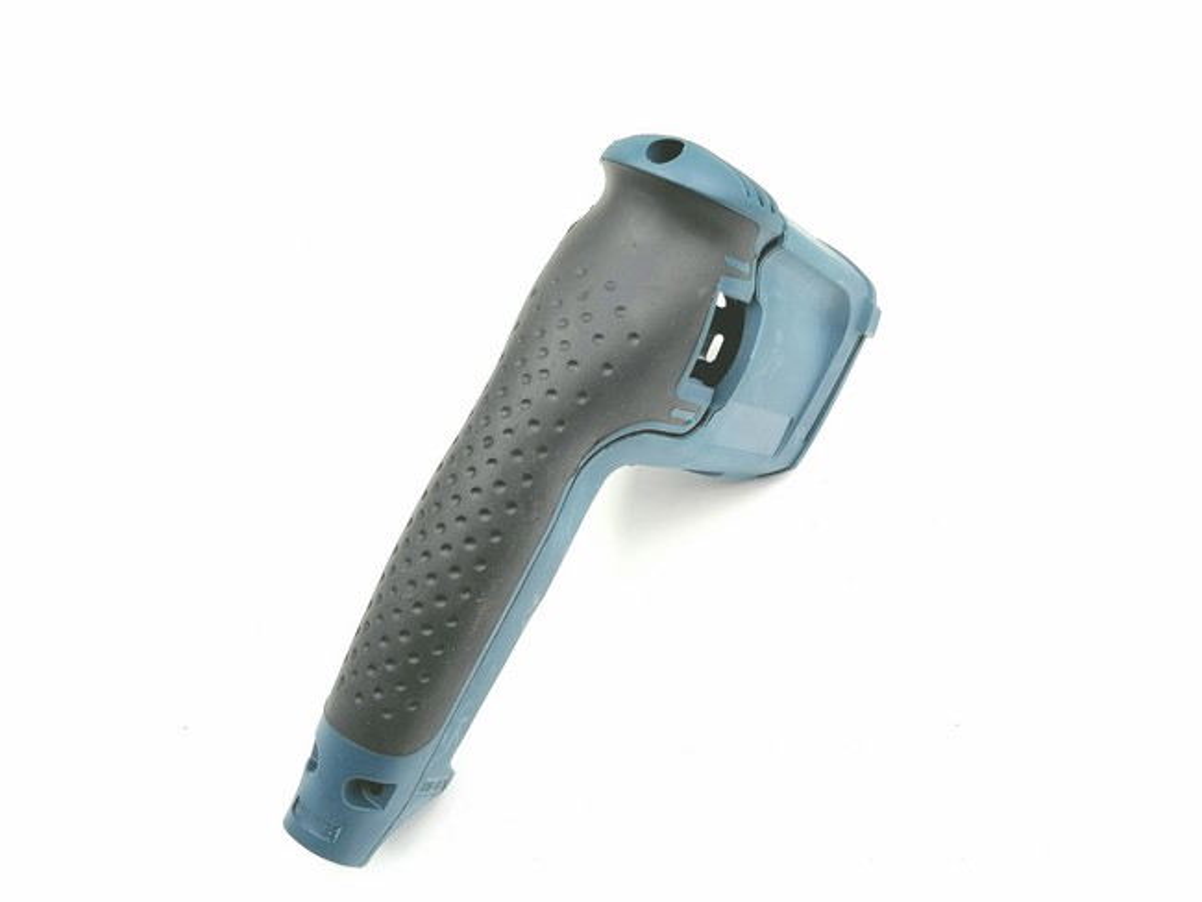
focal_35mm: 31
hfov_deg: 58.3
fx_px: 1077
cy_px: 451
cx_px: 601
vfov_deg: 45.5
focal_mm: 5.3
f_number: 1.8
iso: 50
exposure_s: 1/145
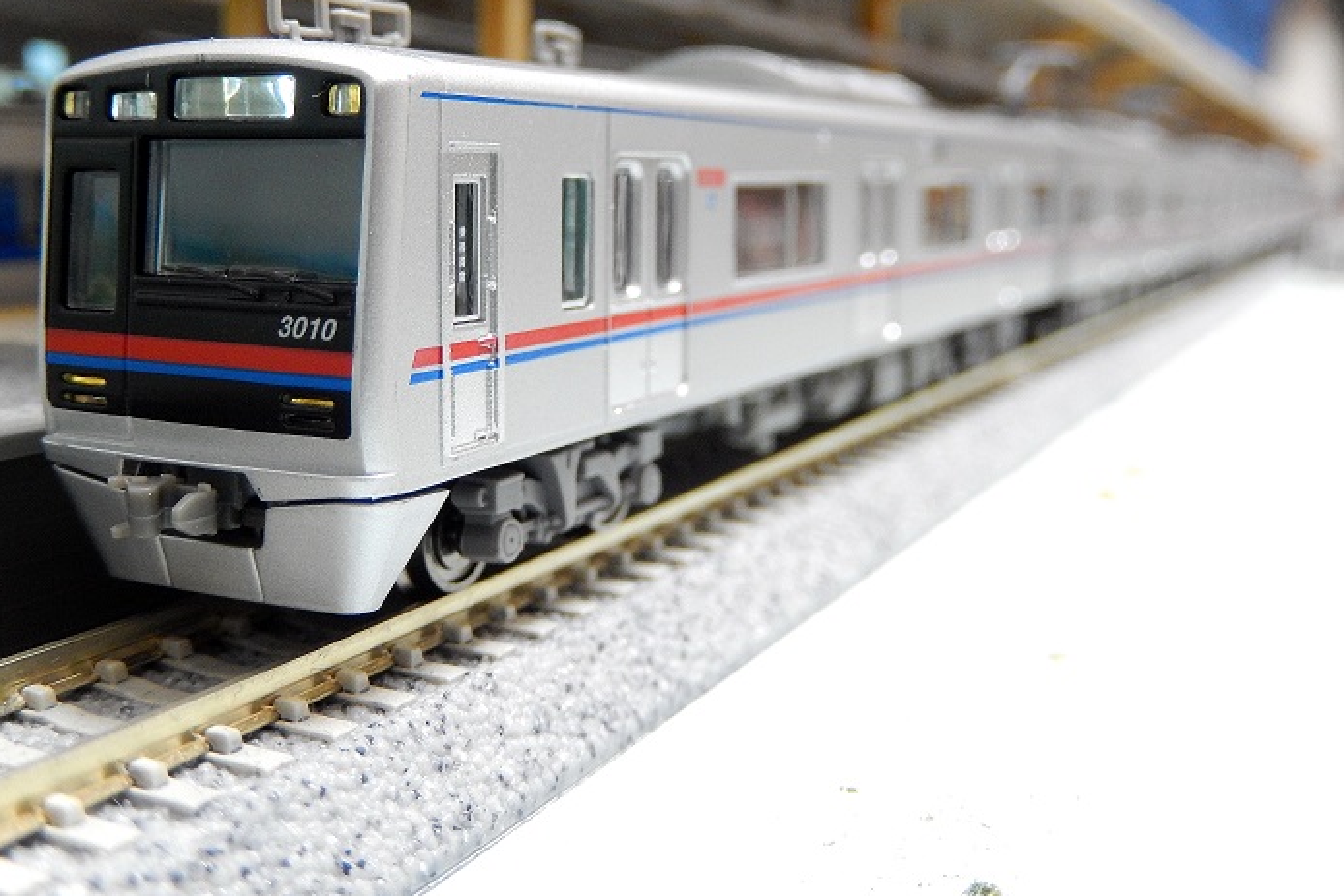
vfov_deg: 31.2
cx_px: 670
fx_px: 1606
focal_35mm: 43
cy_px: 419
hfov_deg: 45.4
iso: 640
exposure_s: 1/8
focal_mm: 7.3
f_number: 4.2
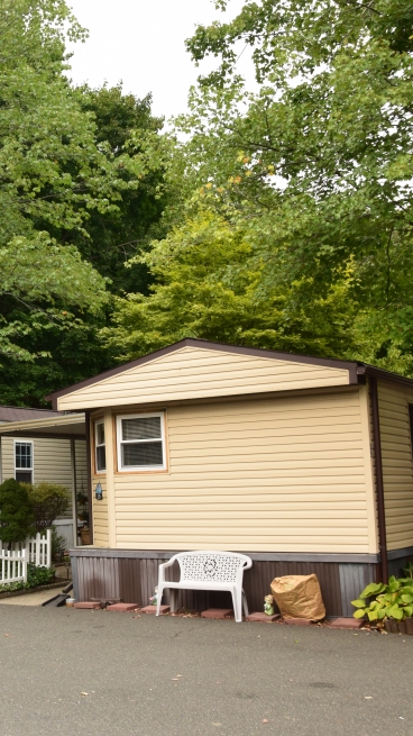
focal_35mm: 48
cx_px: -67
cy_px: 372
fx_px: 935
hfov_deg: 23.1
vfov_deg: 42.9
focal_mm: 20
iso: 400
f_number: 10
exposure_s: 1/40
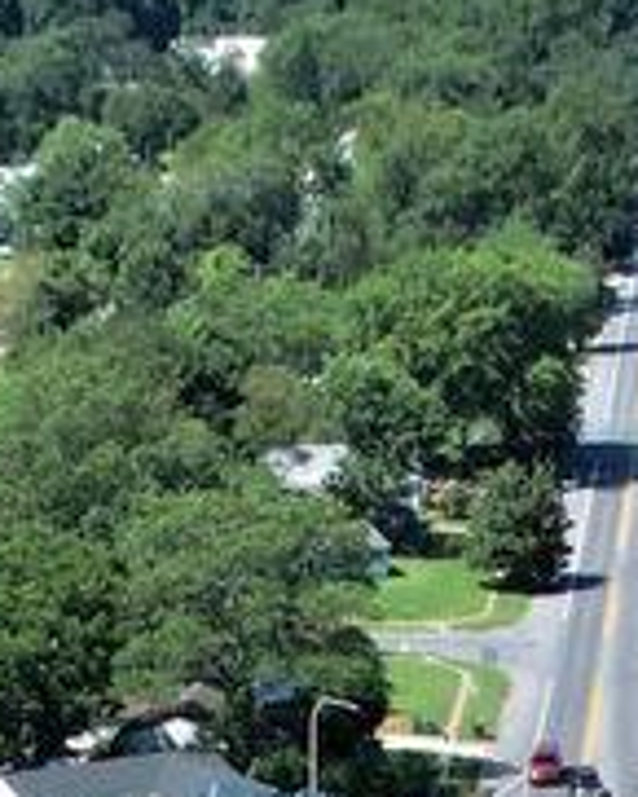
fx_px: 3868
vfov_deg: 10.6
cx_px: 462
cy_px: 1673
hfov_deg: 9.4
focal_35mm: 164
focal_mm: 8.38
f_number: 2.8
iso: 200
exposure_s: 1/4000
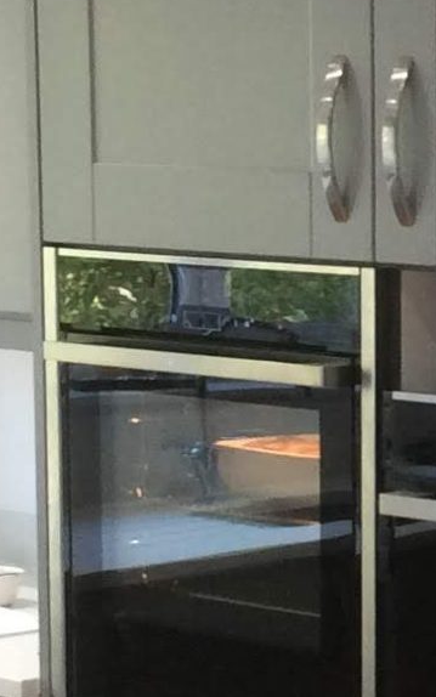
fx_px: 2869
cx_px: 831
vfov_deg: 13.8
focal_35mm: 151
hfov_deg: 8.3
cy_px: 550
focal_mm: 3.3
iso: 80
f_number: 2.4
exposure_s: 1/25
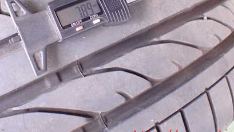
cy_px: 14
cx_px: 92
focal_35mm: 48
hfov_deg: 42.7
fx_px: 298
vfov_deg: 24.2
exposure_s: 1/80
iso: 800
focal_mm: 5.4
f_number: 2.3
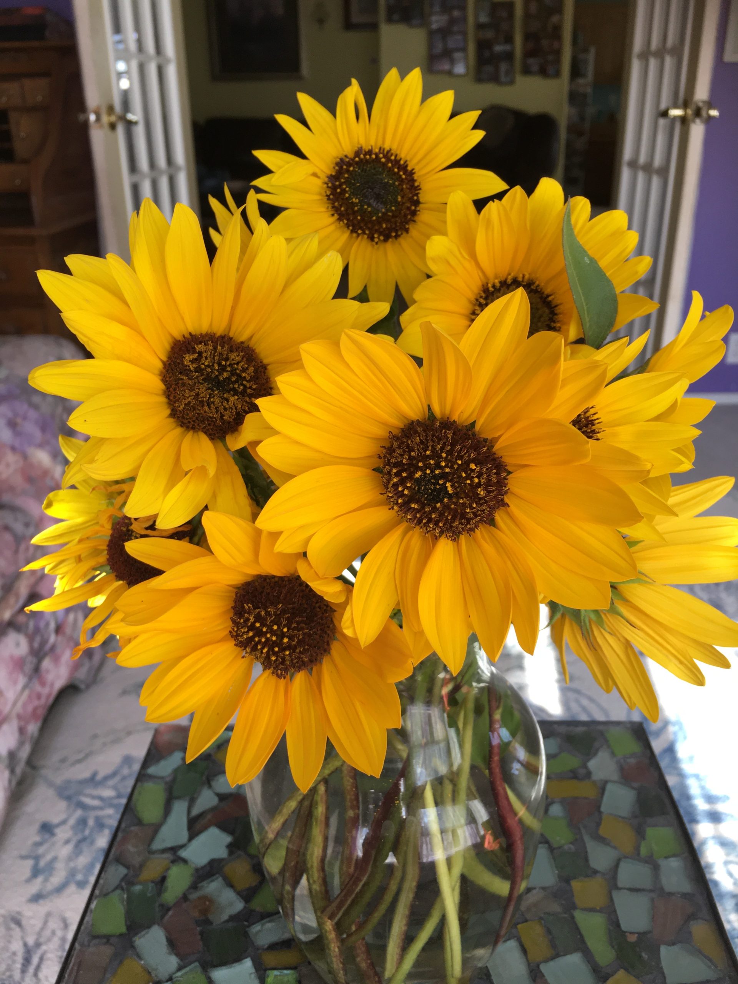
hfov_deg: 48.2
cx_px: 369
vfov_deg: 61.7
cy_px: 492
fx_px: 824
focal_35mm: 29
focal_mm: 4.15
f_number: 2.2
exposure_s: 1/120
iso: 40
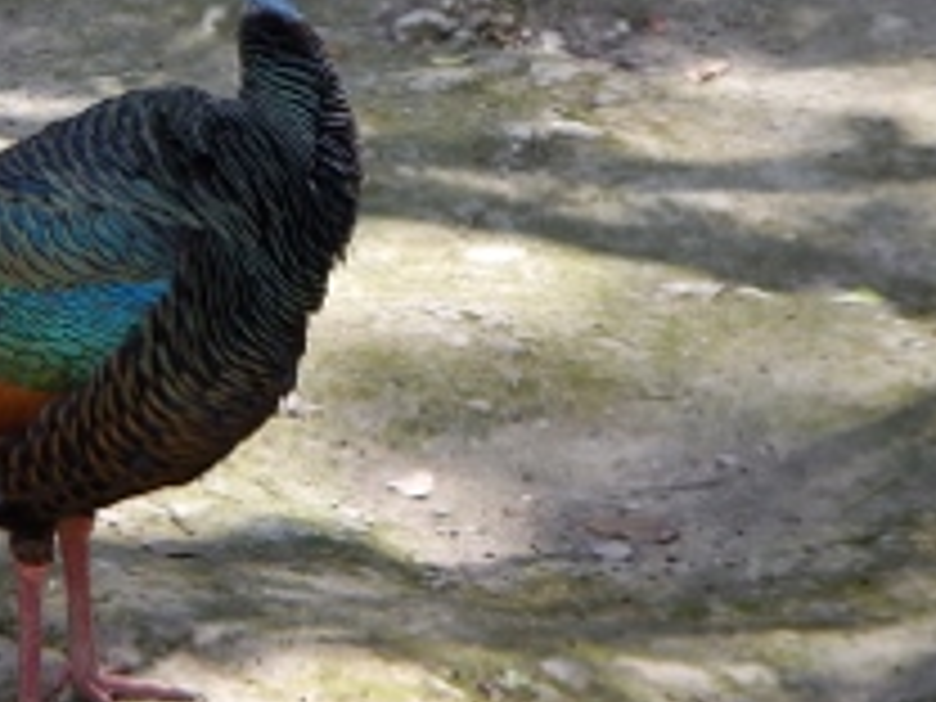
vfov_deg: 6.6
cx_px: 54
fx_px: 6084
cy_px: 94
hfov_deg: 8.8
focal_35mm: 225
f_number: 4.7
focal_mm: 21
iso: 125
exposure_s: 1/60
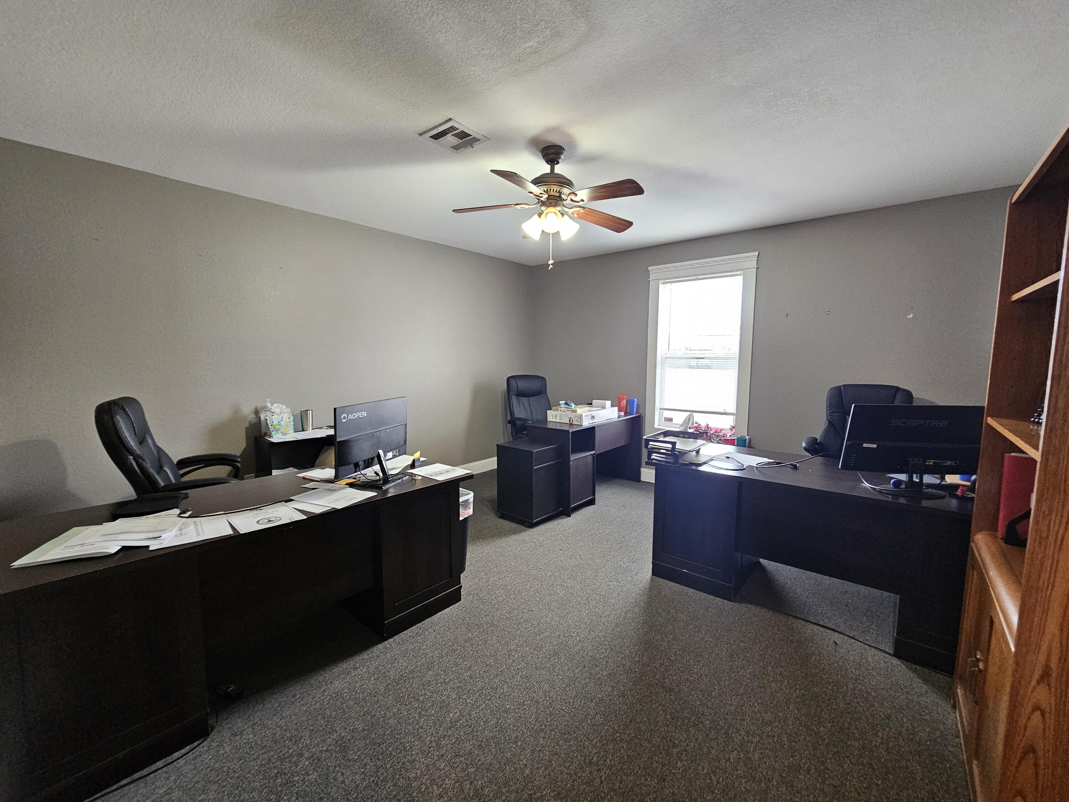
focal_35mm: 13
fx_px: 401
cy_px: 401
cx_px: 534
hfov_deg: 106.2
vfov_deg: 89.9
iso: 320
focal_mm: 2.2
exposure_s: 1/40
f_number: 2.2
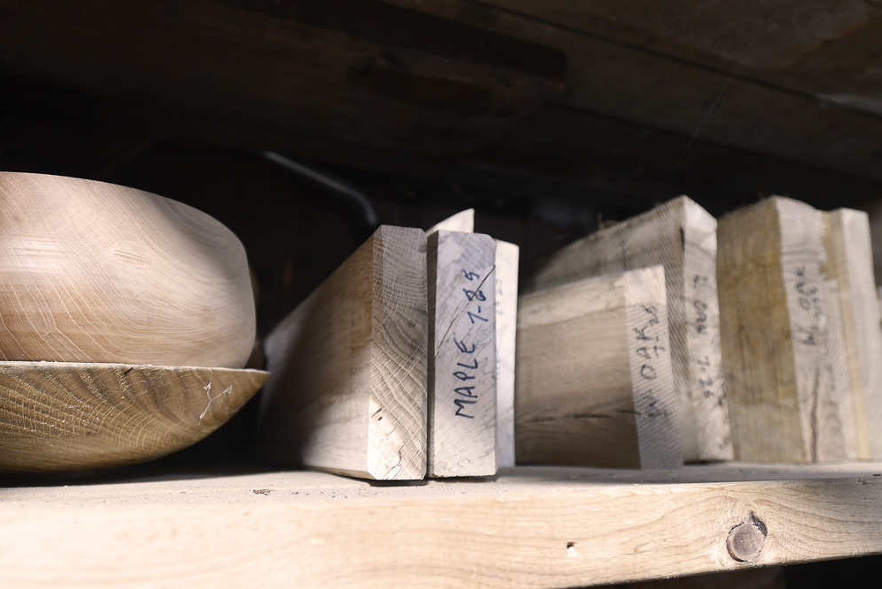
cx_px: 416
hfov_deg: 61.9
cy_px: 266
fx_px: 735
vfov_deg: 43.6
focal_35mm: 30
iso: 640
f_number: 4
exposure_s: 1/60
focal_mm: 20
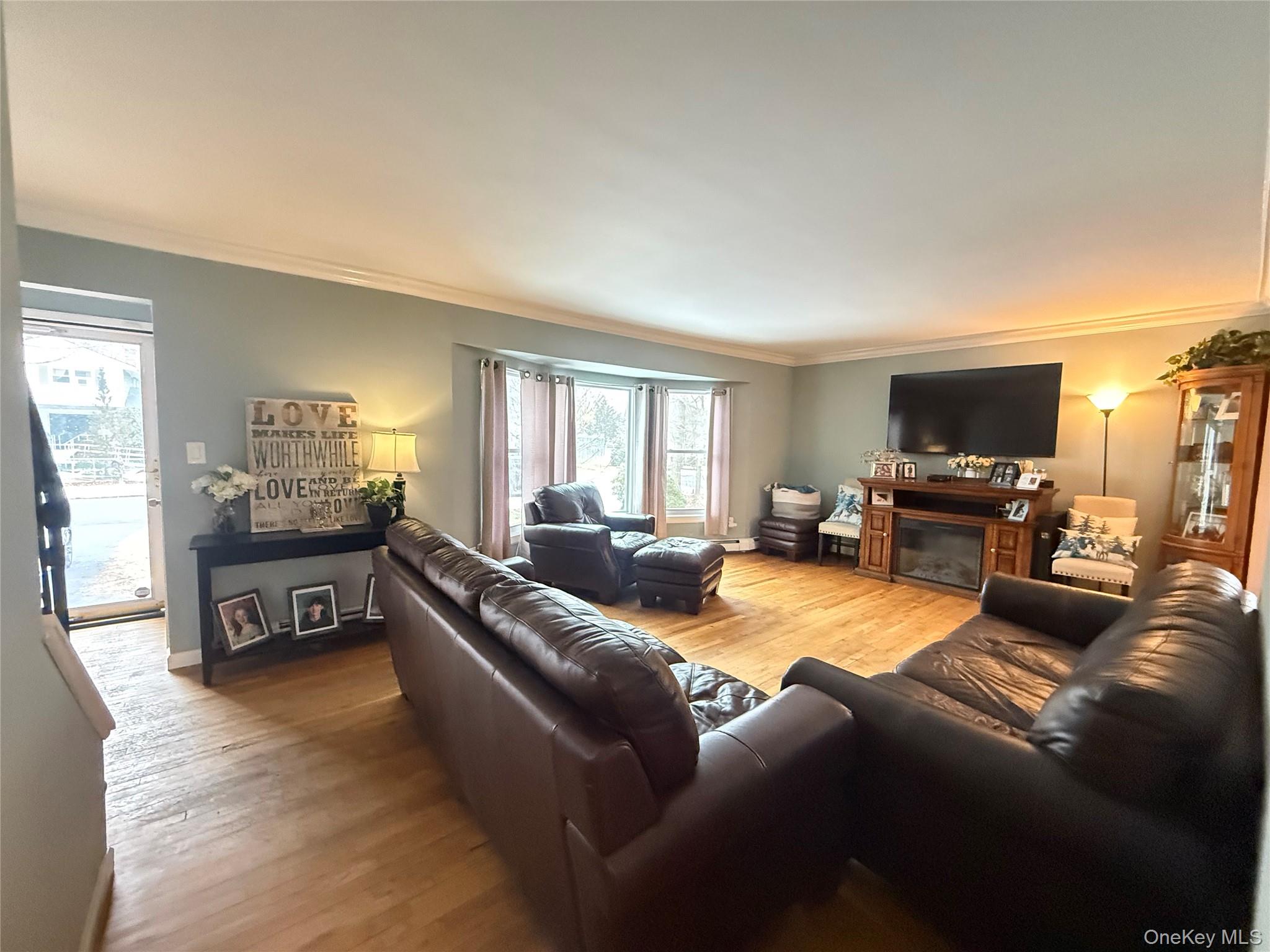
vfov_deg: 85.7
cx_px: 635
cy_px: 476
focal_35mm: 14
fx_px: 514
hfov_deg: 102.1
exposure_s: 1/60
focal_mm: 2.22
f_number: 2.2
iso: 1000
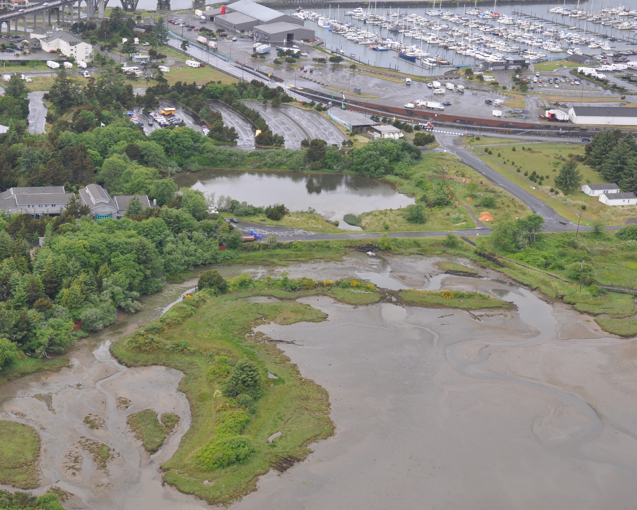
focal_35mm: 72
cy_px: 208
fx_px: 1351
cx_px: 295
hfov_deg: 26.5
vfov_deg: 21.3
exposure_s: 1/200
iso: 200
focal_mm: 35
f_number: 7.1
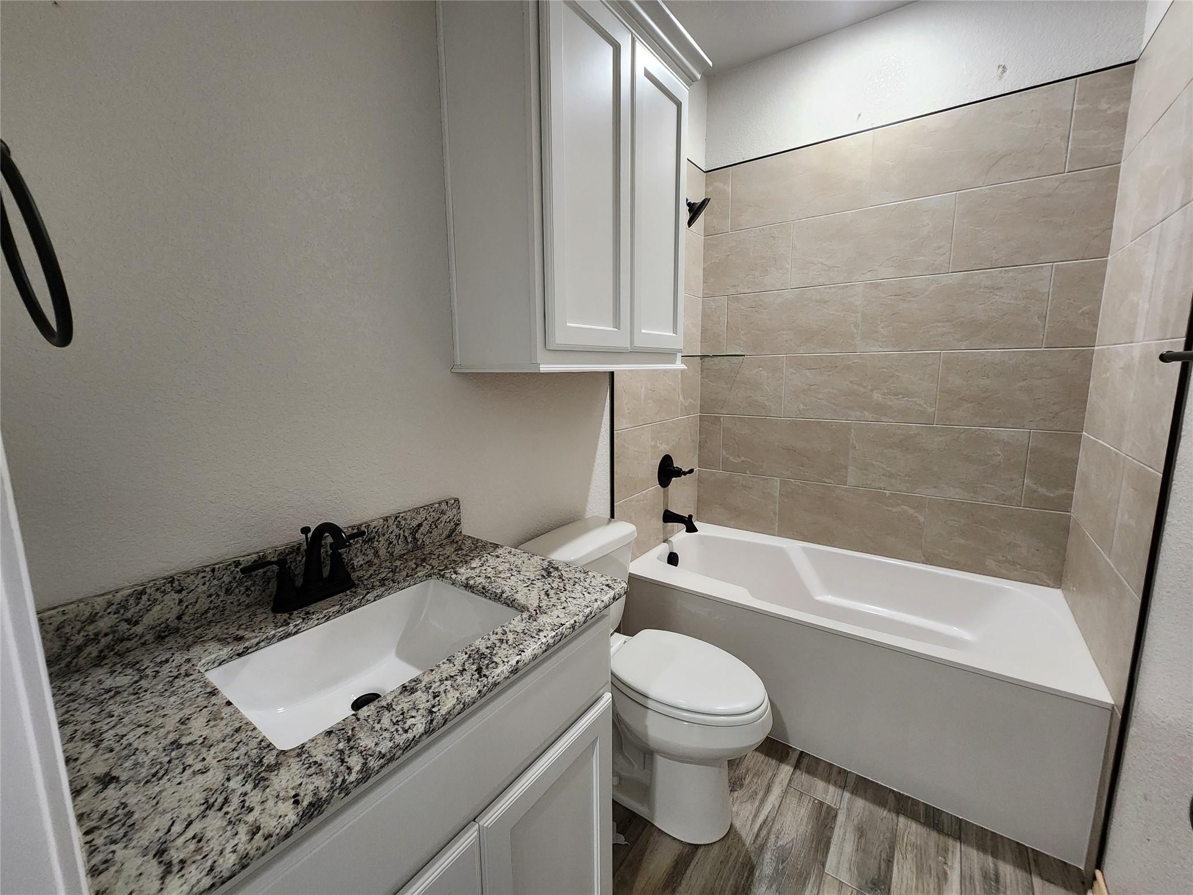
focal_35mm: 13
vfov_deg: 89.9
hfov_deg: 106.2
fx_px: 448
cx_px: 596
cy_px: 448
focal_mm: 2.2
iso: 320
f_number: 2.2
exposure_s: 1/60
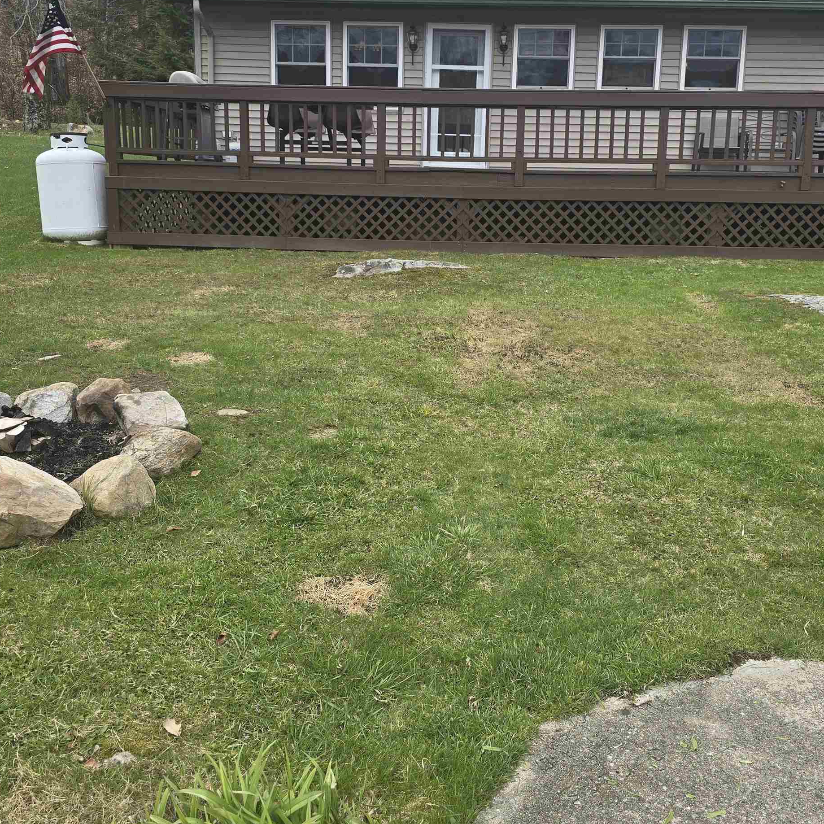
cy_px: 338
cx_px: 417
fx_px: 916
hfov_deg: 48.4
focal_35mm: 34
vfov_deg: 48.2
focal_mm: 6.3
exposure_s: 1/435
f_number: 1.7
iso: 12
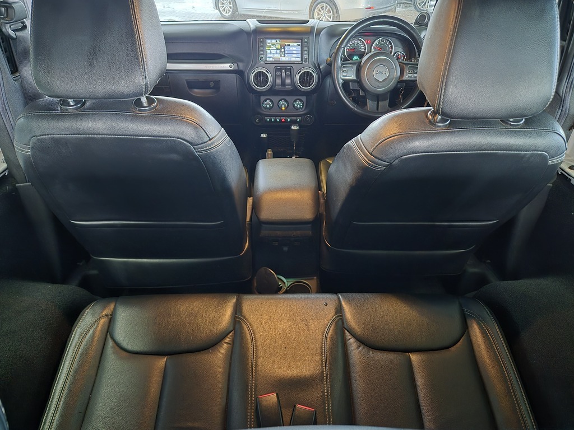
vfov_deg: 58.9
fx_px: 381
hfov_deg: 73.9
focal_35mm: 23
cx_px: 287
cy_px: 215
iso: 2000
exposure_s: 1/33.3
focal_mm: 5.4
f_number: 1.8
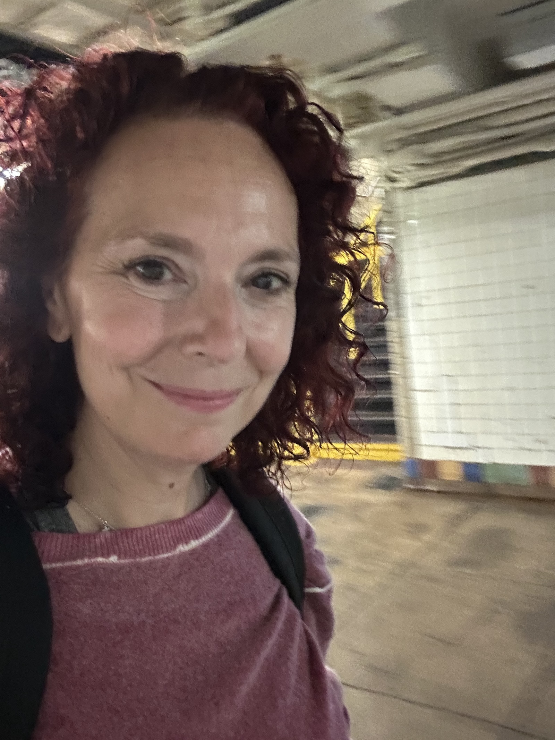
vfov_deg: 60.0
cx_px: 278
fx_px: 641
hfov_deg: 46.8
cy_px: 370
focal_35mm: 30
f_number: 1.9
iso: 640
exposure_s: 1/17
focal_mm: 2.69
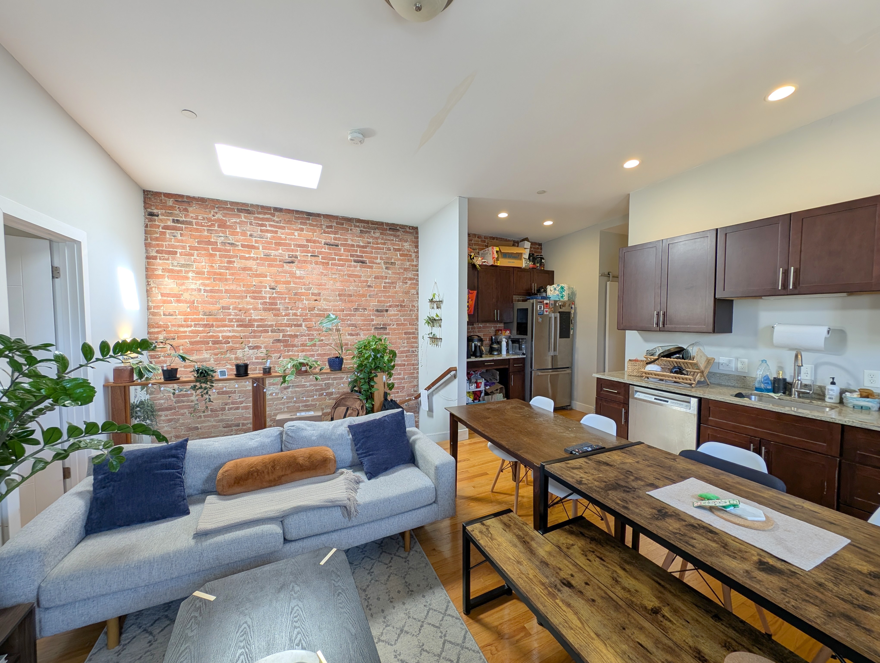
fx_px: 305
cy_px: 332
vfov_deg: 94.6
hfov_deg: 110.5
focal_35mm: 12
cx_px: 440
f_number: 1.95
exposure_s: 1/40.4
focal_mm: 2.23
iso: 41
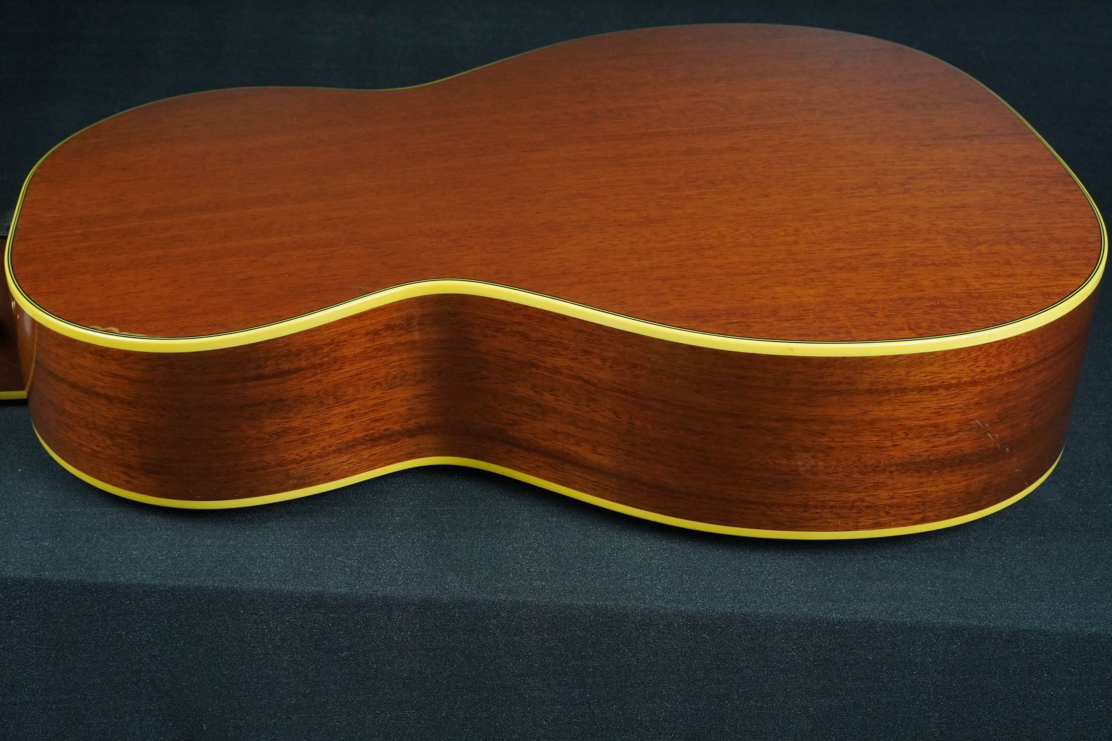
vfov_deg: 25.8
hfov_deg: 37.9
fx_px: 1622
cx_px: 556
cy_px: 370
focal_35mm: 52
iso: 2500
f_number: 11
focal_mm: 35
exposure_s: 1/60
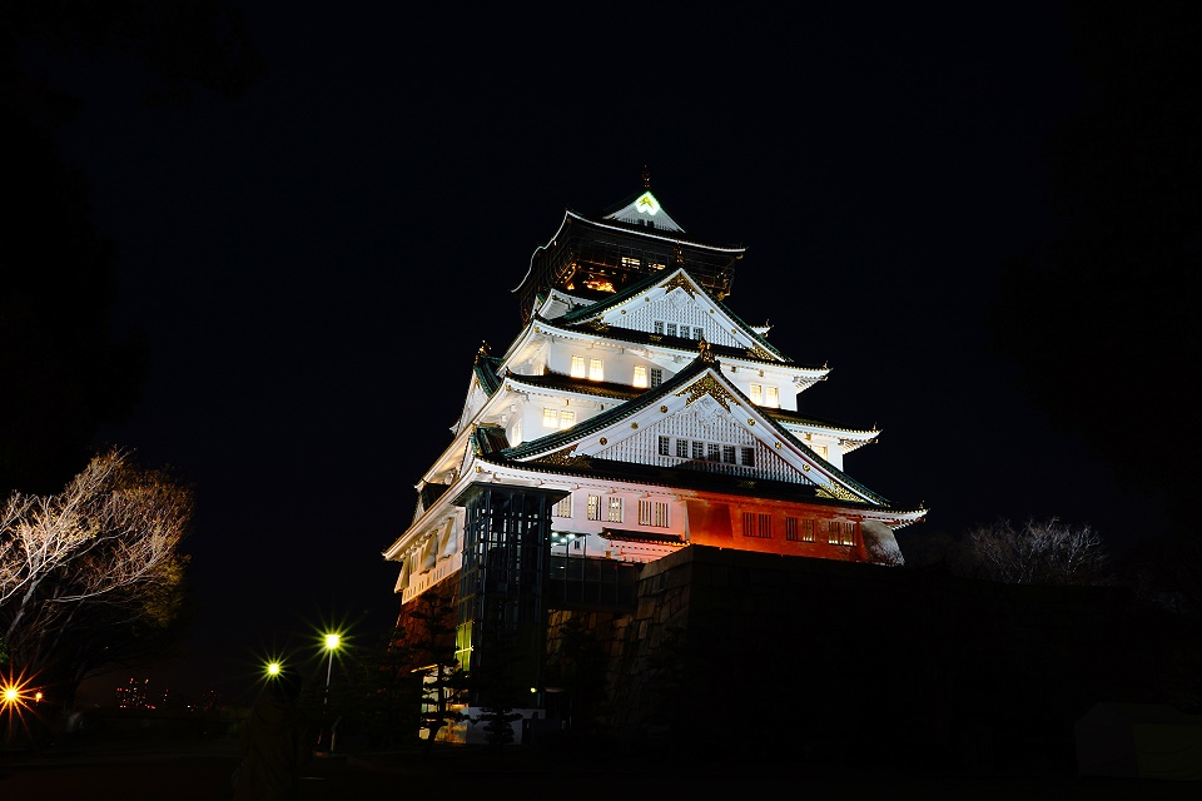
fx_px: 901
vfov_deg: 47.9
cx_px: 601
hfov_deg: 67.4
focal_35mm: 27
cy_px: 400
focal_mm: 18
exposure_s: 13
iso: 100
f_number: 20
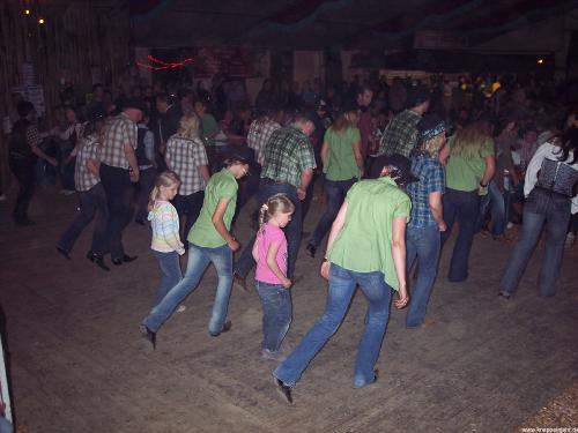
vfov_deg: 36.8
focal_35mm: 39
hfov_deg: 47.9
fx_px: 651
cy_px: 216
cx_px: 289
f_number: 2.8
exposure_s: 1/60
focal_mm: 8
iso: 100
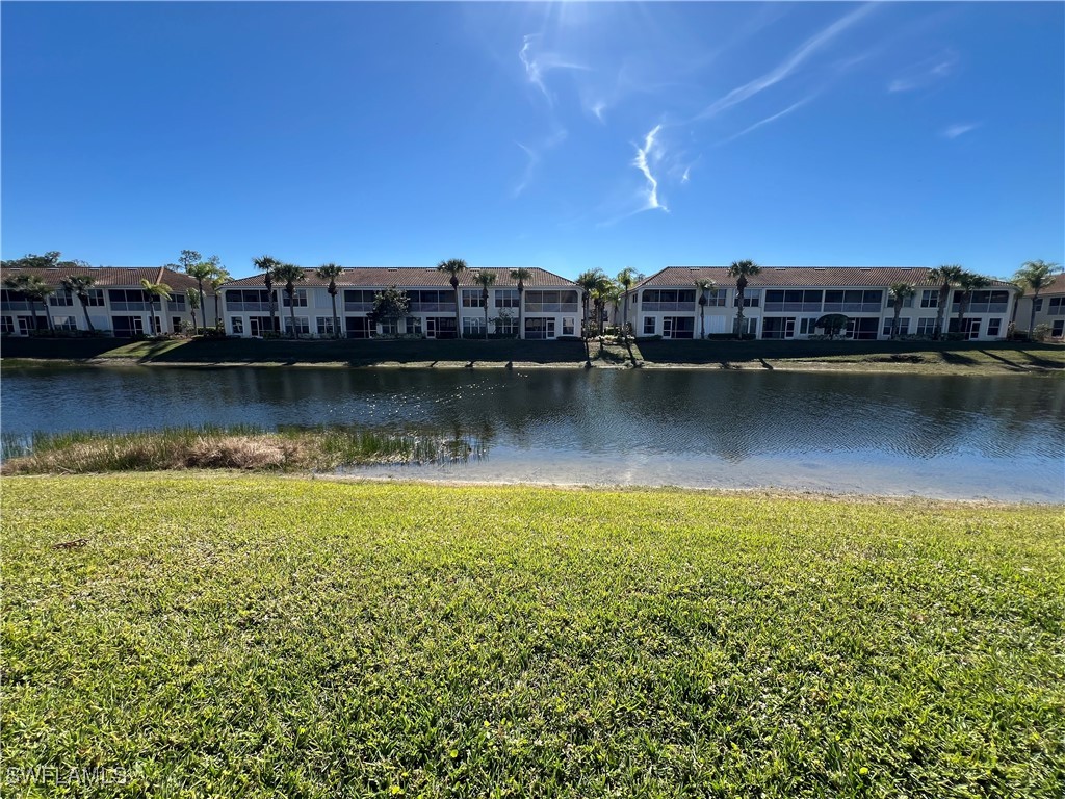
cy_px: 400
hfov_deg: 106.2
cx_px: 532
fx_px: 400
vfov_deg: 89.9
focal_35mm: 13
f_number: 1.8
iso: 32
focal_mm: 1.57
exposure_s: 1/1130
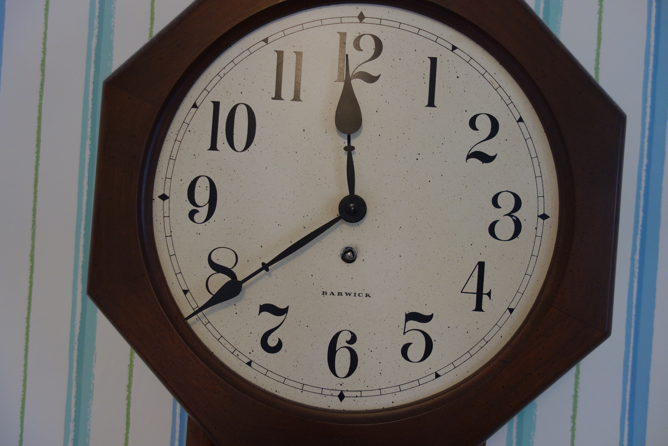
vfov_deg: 46.4
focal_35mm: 28
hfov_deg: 65.5
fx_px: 520
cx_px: 334
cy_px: 223
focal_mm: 10.4
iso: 125
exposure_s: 1/50
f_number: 1.8
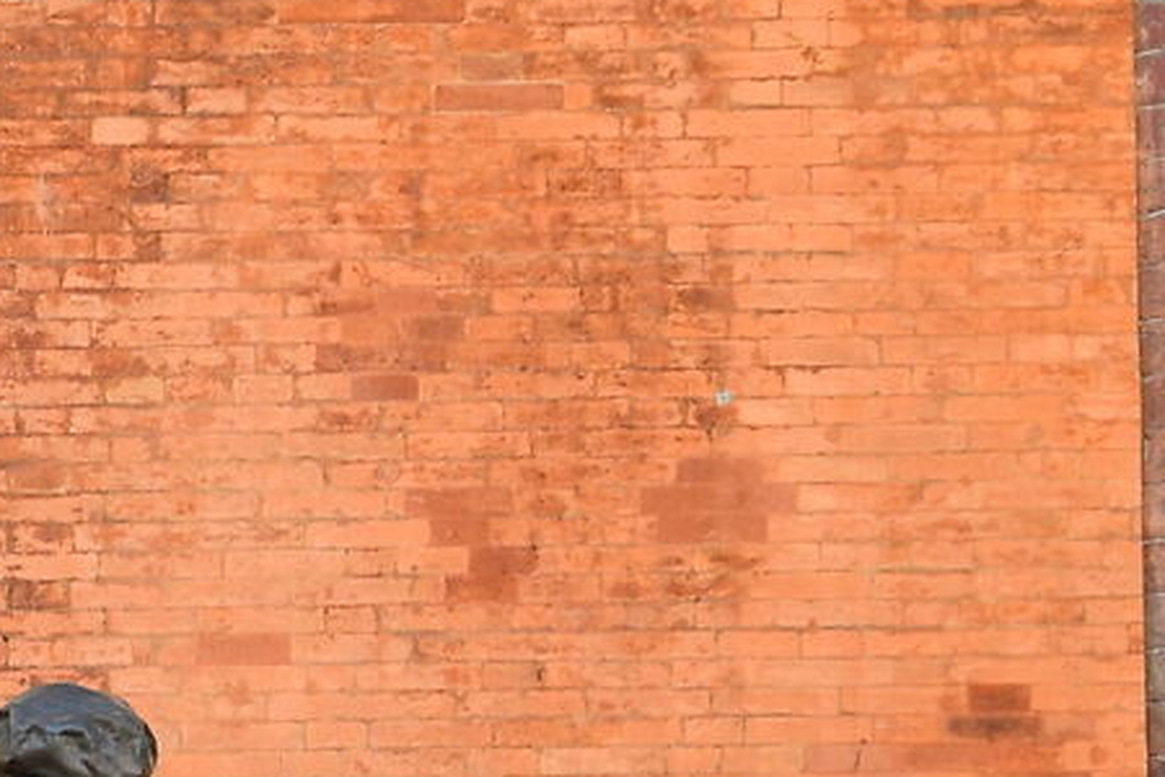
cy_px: 894
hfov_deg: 8.9
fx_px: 7248
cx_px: -823
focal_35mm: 224
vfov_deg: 6.1
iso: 400
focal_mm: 28
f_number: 7.1
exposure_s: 1/30
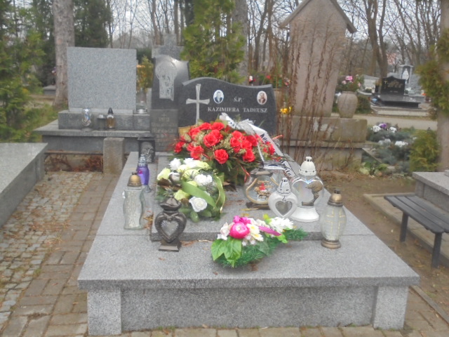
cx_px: 224
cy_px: 168
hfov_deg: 49.0
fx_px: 493
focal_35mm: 38
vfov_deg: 37.7
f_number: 4.2
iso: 320
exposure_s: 1/30
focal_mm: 6.9
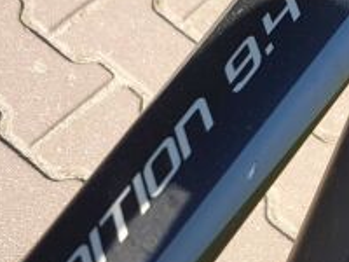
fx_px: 1008
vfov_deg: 14.8
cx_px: 352
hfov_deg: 19.1
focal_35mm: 100
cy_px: 121
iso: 40
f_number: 1.7
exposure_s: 1/820
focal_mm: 4.2
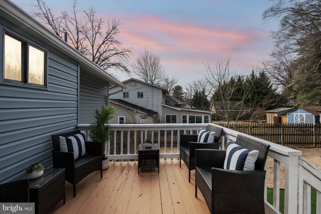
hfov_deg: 104.3
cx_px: 160
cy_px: 107
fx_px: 125
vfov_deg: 81.2
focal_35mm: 14
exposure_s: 1/500
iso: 400
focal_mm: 14
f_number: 7.1
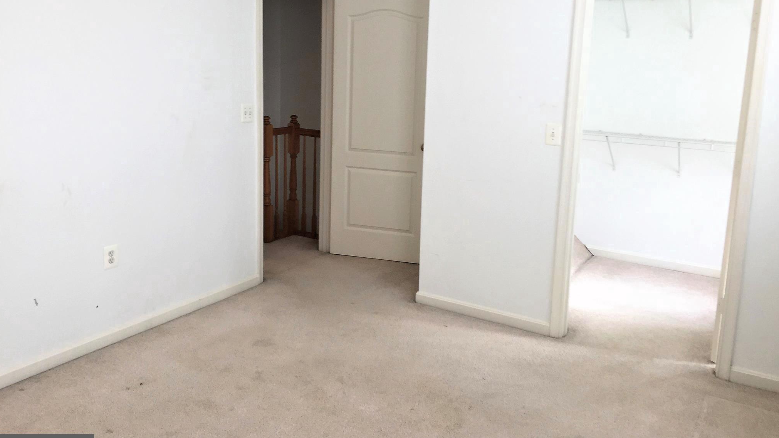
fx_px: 661
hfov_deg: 61.0
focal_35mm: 32
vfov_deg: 36.5
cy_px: 170
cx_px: 392
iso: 32
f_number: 2.2
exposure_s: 1/60
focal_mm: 4.15
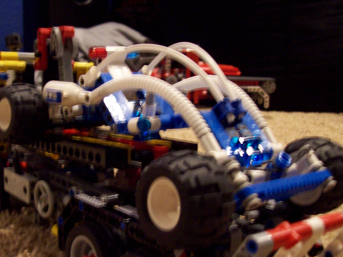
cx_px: 121
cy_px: 175
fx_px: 515
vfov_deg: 27.8
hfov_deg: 36.5
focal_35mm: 52
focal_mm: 6
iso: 200
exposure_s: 1/8
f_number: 2.7
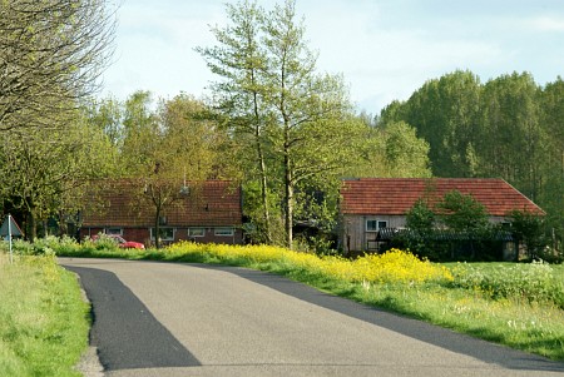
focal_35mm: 188
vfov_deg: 7.3
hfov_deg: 10.9
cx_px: 282
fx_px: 2948
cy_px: 188
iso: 200
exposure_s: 1/180
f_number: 6
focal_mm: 125
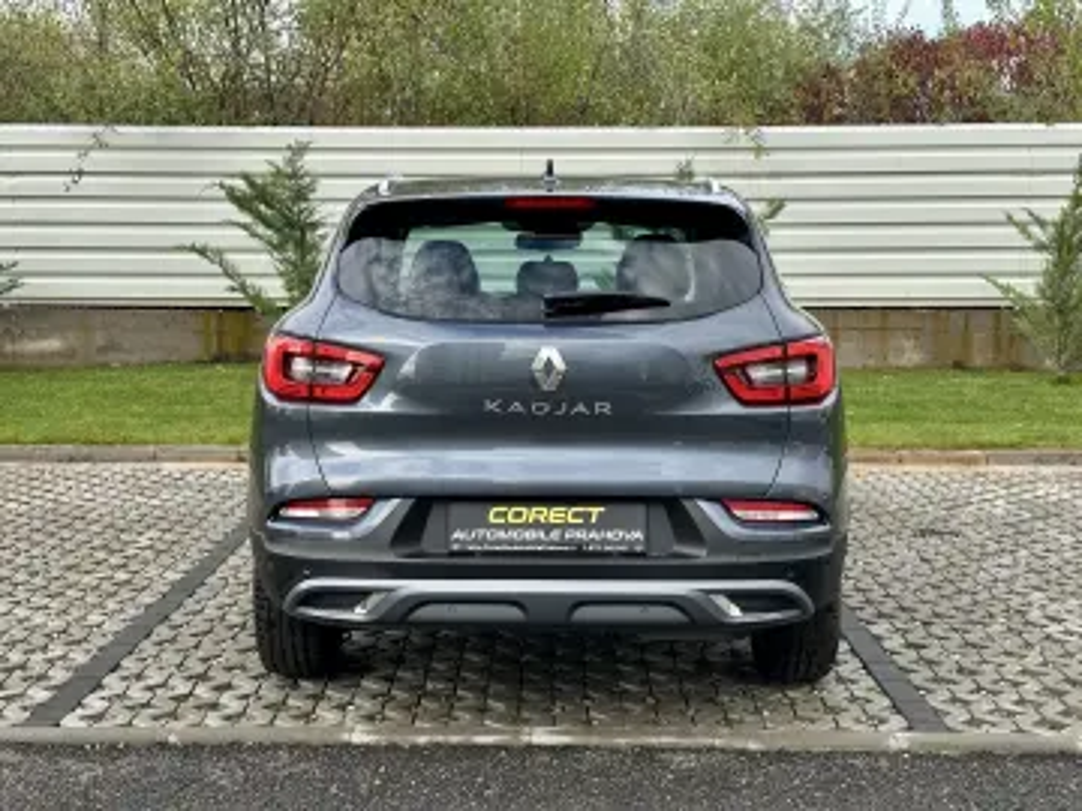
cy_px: 406
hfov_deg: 39.7
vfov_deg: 30.3
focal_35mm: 48
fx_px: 1500
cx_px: 541
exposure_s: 1/1030
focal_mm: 6.86
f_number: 1.78
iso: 64
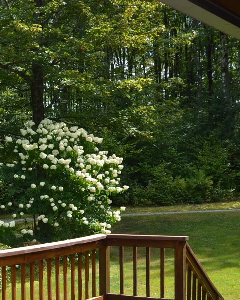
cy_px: 224
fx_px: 675
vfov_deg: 24.8
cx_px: -56
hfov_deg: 18.9
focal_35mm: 76
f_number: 5.6
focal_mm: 20
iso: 100
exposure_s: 1/200
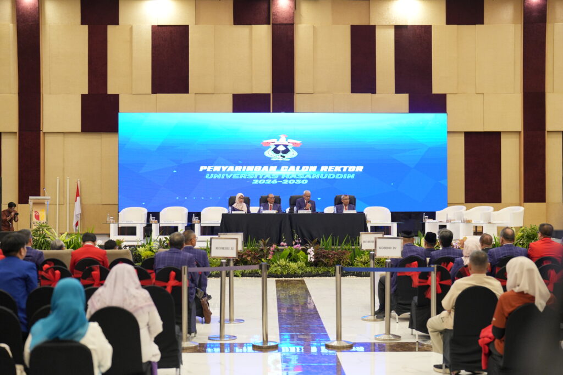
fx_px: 782
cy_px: 188
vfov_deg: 27.0
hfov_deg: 39.6
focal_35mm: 50
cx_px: 282
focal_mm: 50
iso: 2000
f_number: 2
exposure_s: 1/125
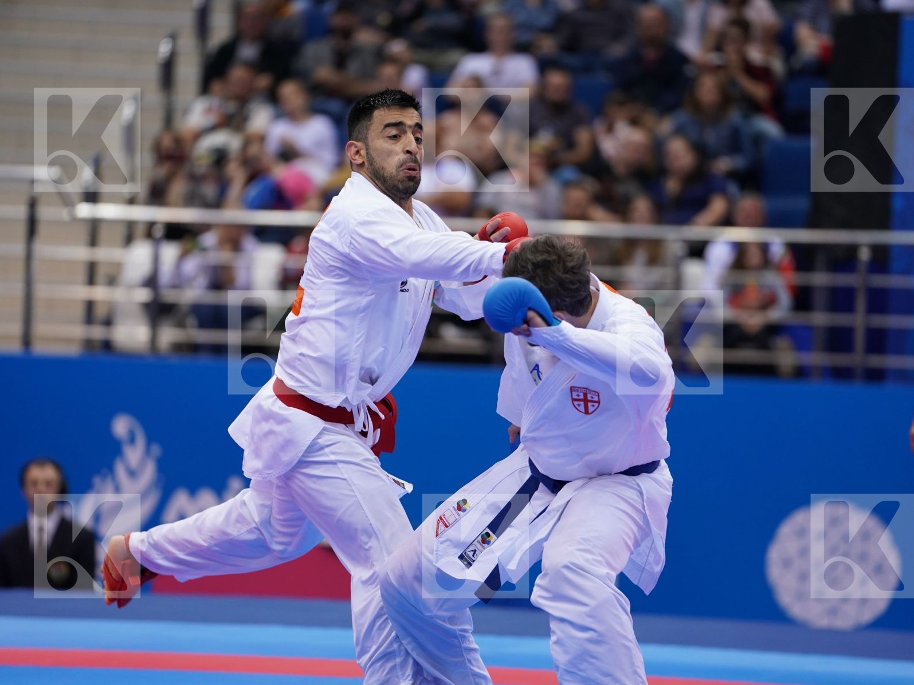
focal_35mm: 217
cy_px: 342
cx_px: 476
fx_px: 5729
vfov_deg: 6.8
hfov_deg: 9.1
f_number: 2.8
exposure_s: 1/1000
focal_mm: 200
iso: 1250
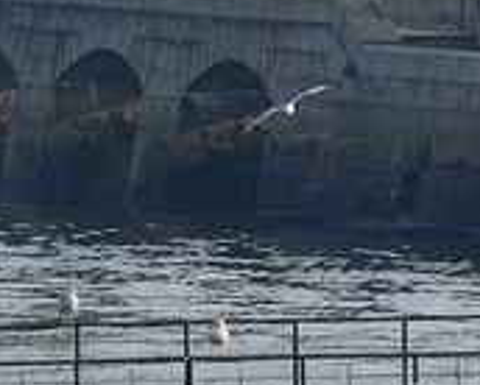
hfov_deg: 1.2
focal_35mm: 1567
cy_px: 8
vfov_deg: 1.0
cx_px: 1641
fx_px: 22286
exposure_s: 1/400
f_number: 4
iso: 100
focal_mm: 120
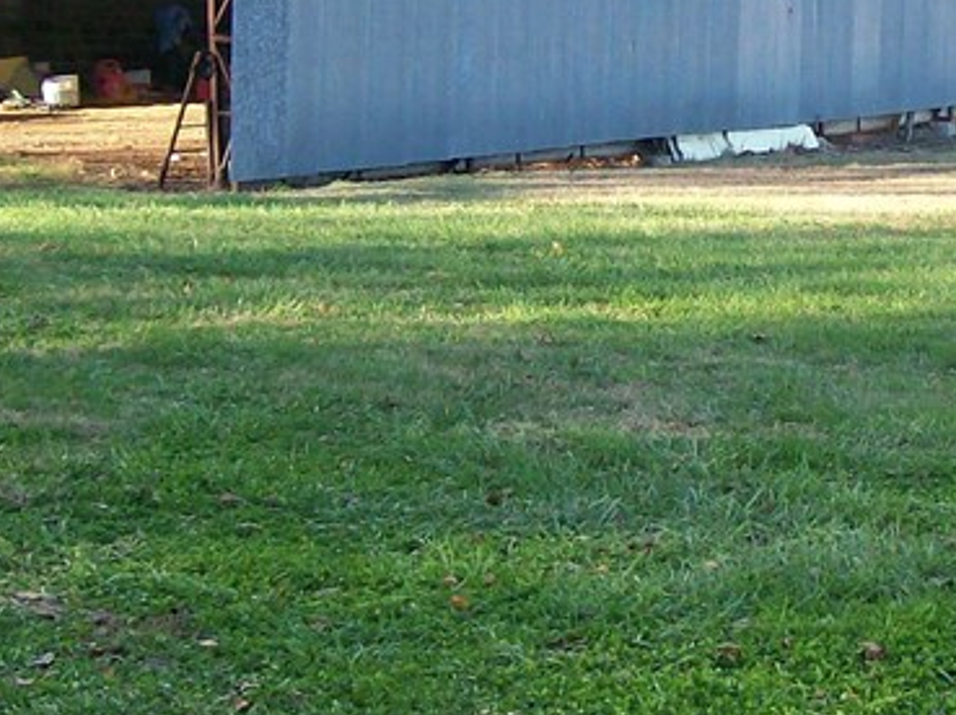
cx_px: 733
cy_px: 137
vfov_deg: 14.7
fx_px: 2759
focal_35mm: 100
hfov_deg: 19.5
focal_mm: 6
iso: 80
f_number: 2.7
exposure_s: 1/234
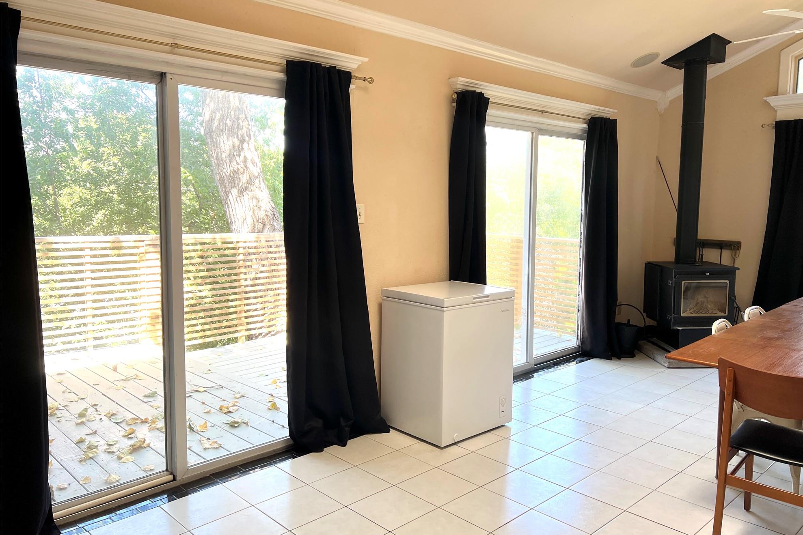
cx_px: 415
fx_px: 625
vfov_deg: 46.4
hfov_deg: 65.5
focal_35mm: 28
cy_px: 254
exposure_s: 1/121
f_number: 1.5
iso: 50
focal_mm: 5.7
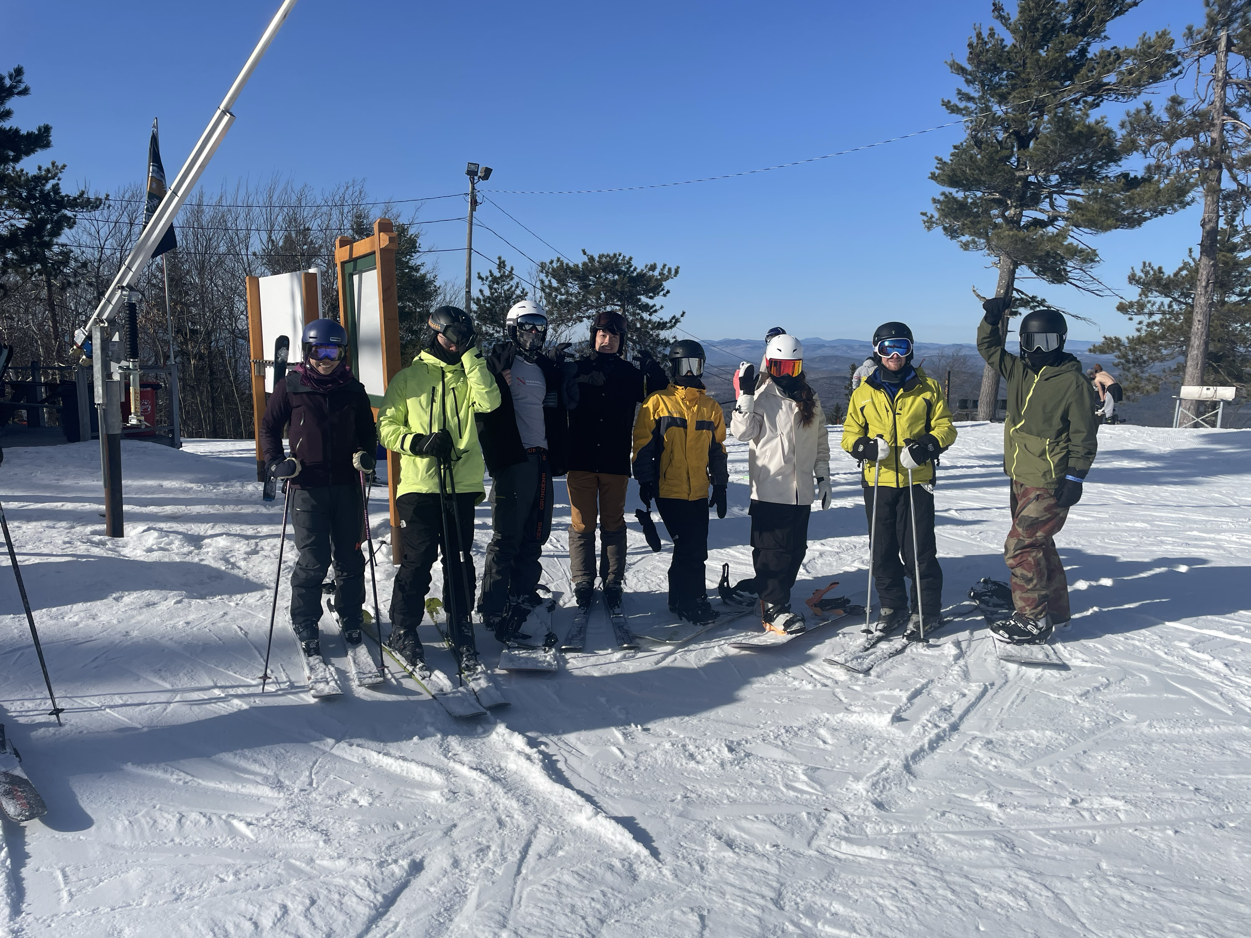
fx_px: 940
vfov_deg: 53.1
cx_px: 626
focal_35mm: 26
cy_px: 469
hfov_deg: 67.3
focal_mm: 4.2
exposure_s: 1/6494
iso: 32
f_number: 1.6
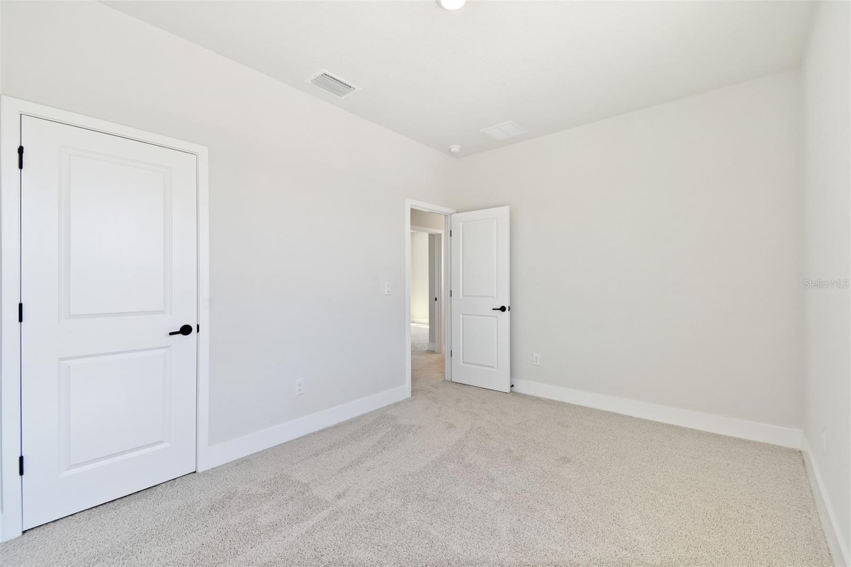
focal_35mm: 15
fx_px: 354
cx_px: 426
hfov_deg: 100.4
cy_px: 284
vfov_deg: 77.3
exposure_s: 1/2.5
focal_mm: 10
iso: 100
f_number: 7.1
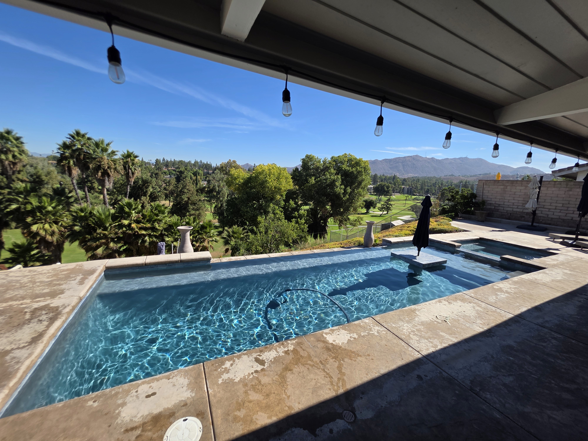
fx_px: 221
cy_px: 220
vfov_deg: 89.9
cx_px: 294
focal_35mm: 13
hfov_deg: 106.2
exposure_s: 1/1756
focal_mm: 2.2
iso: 40
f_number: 1.9
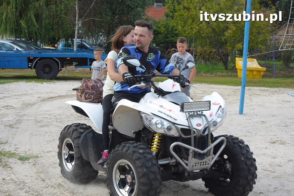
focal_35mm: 78
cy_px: 98
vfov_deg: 17.5
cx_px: 147
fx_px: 636
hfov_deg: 26.0
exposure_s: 1/250
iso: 400
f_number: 8
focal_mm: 52
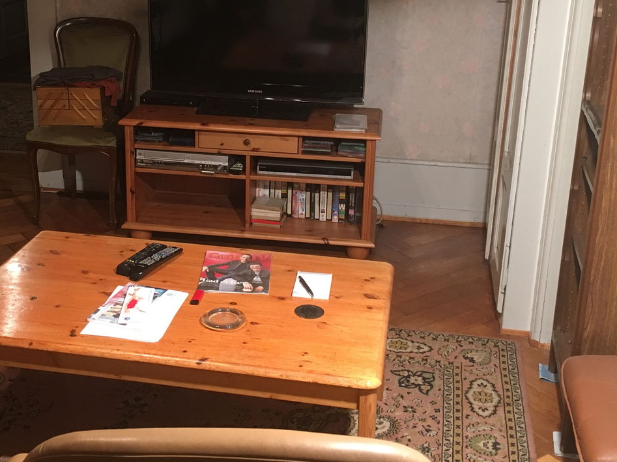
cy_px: 159
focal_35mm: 49
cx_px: 242
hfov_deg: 38.7
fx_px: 873
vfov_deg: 29.5
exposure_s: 1/33
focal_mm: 4.15
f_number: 2.2
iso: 160
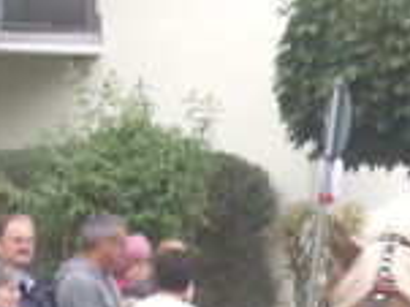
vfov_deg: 4.2
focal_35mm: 352
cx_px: 781
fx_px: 4166
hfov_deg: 5.5
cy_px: 485
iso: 100
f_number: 5
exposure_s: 1/42
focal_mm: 14.7
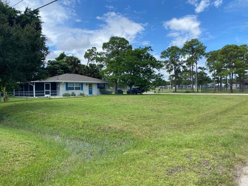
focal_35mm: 26
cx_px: 124
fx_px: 186
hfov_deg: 67.3
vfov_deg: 53.1
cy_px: 93
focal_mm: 4.25
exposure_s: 1/1838
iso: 32
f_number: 1.8
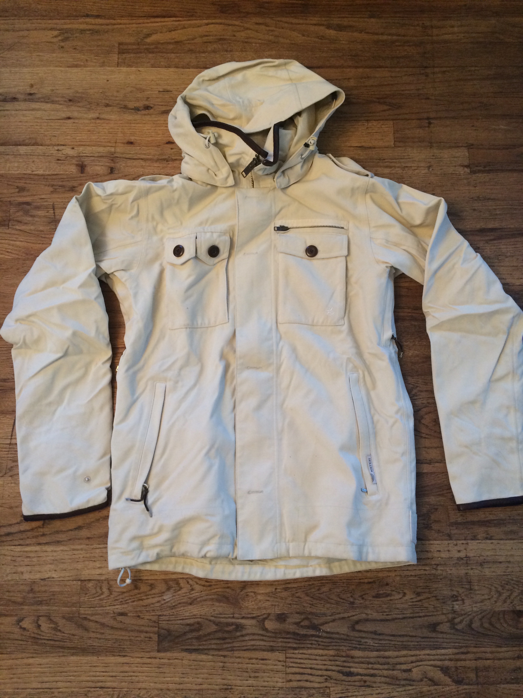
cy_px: 349
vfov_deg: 61.7
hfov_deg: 48.2
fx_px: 584
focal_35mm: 29
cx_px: 262
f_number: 2.2
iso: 160
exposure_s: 1/30
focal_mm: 4.15
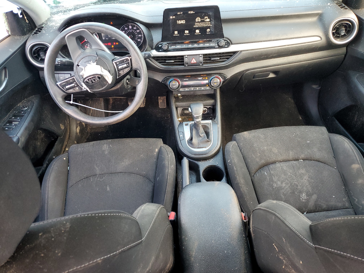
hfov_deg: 67.3
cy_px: 136
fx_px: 273
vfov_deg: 53.1
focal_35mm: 26
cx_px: 182
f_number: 1.5
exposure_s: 1/60.2
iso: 105
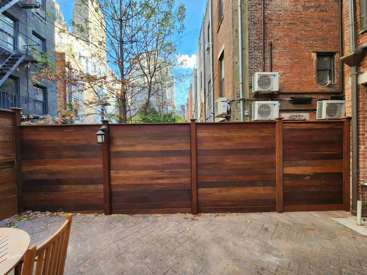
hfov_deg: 106.2
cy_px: 138
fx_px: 138
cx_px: 184
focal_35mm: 13
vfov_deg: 89.9
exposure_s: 1/120
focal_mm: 2.2
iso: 80
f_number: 2.2
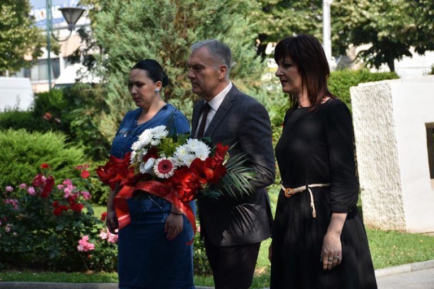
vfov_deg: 15.2
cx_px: 217
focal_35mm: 90
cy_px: 144
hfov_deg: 22.6
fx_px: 1085
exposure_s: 1/400
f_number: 5
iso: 100
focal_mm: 60
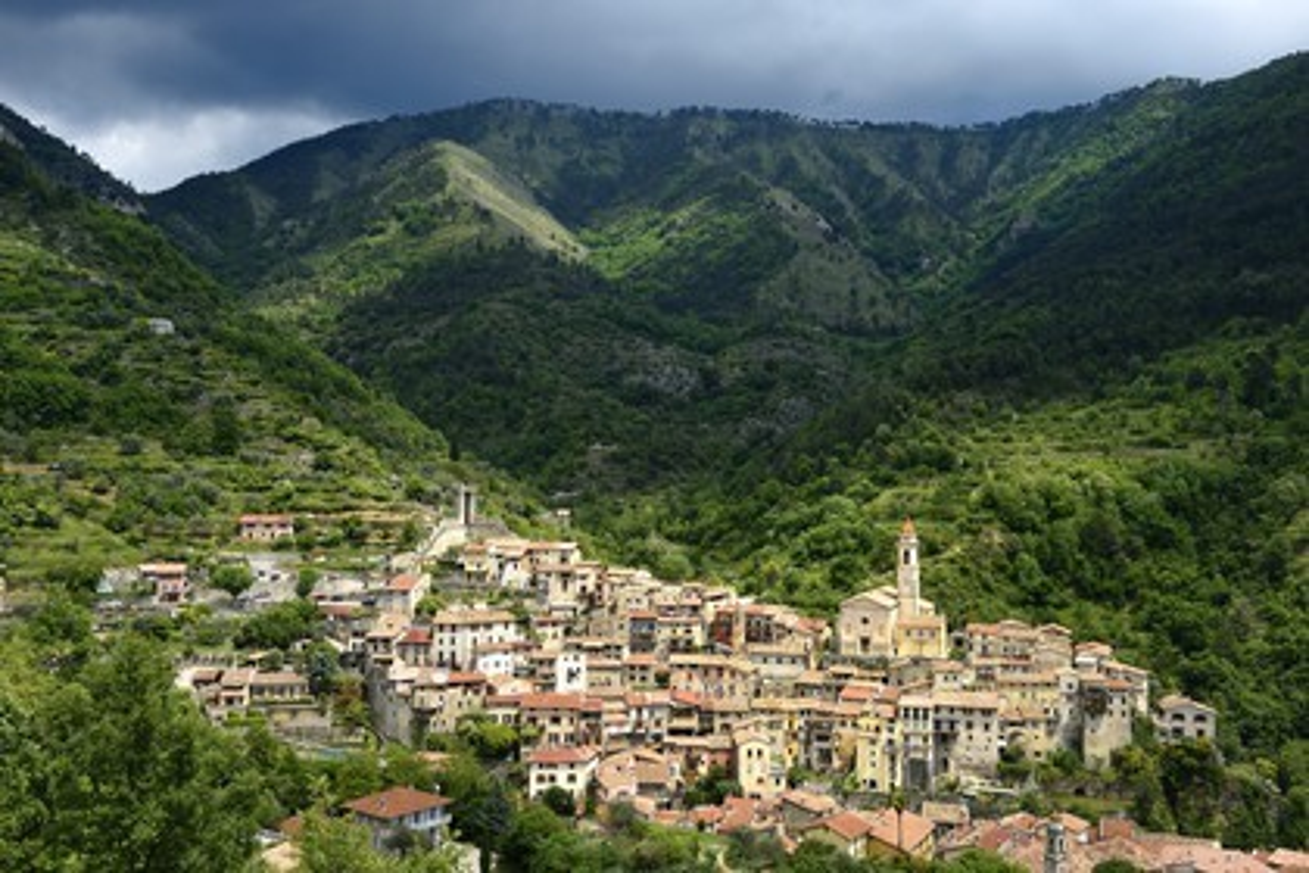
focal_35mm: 35
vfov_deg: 37.9
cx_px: 654
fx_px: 1273
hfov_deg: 54.4
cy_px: 436
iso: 200
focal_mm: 35
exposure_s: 1/250
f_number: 11
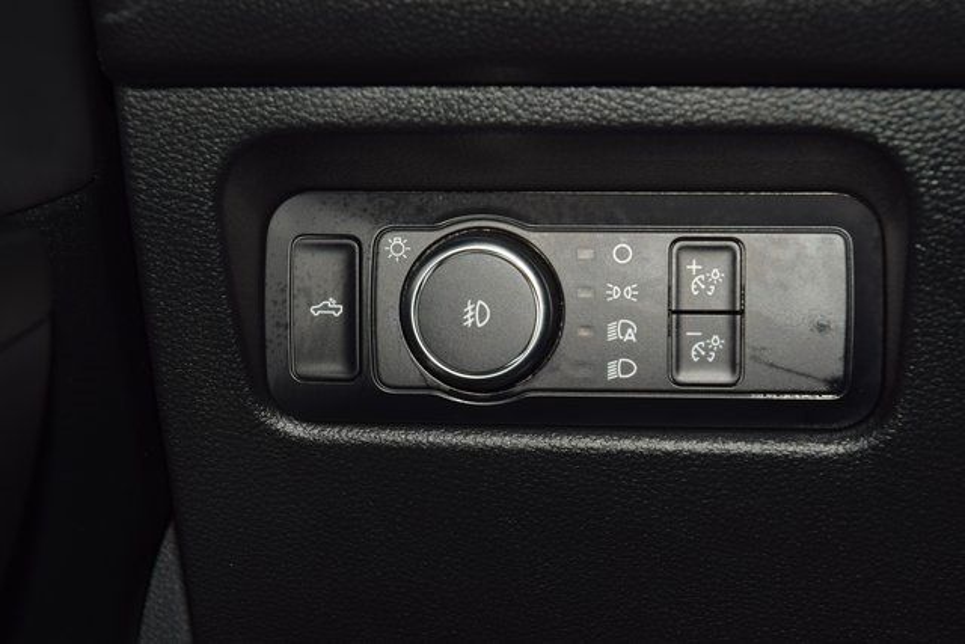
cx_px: 482
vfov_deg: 13.0
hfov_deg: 19.5
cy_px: 322
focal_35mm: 105
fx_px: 2815
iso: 100
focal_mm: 70
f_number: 8
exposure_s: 1/125
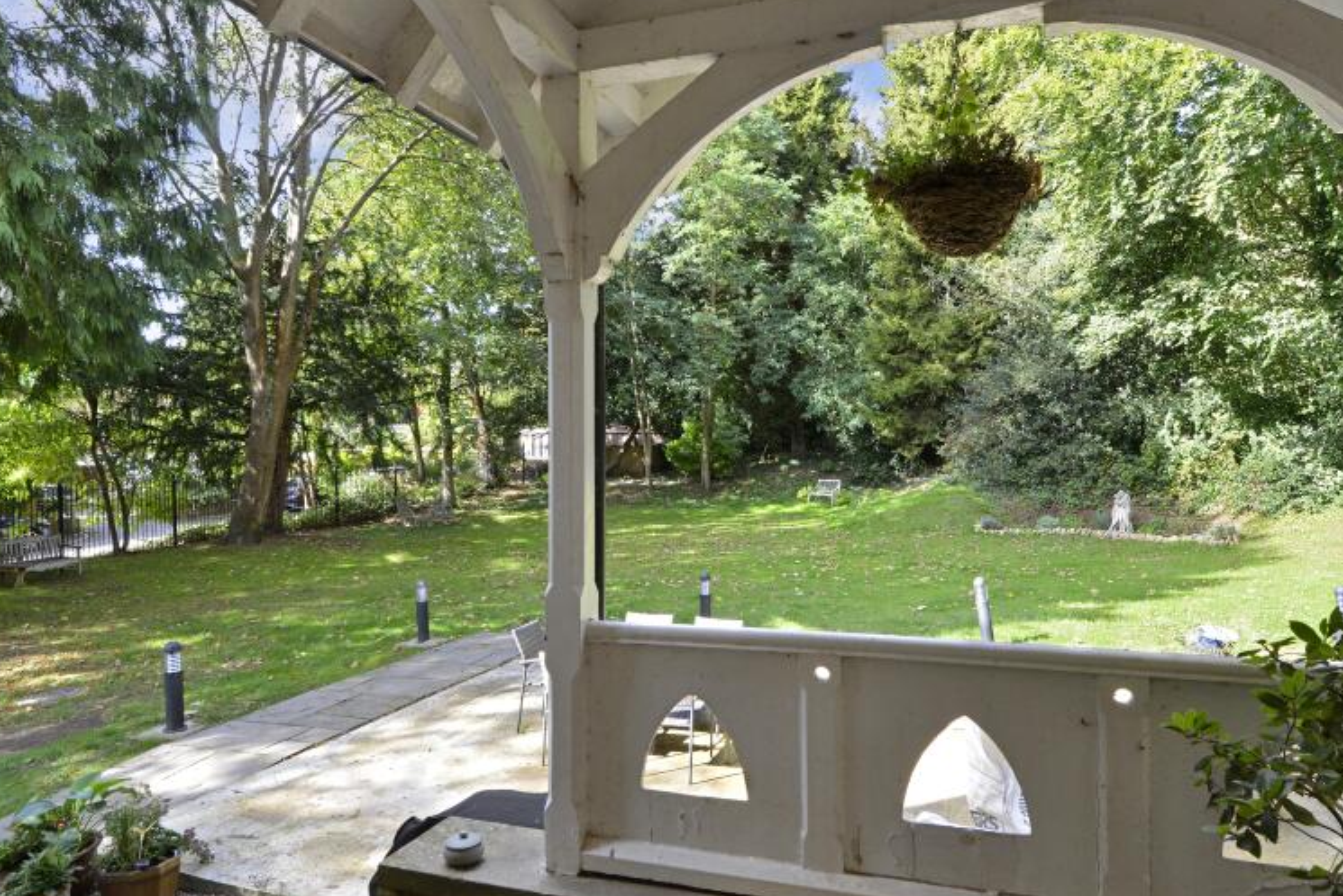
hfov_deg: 78.4
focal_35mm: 22
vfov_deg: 57.2
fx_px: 821
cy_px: 462
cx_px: 721
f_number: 14
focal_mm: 16
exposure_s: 1/40
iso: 400
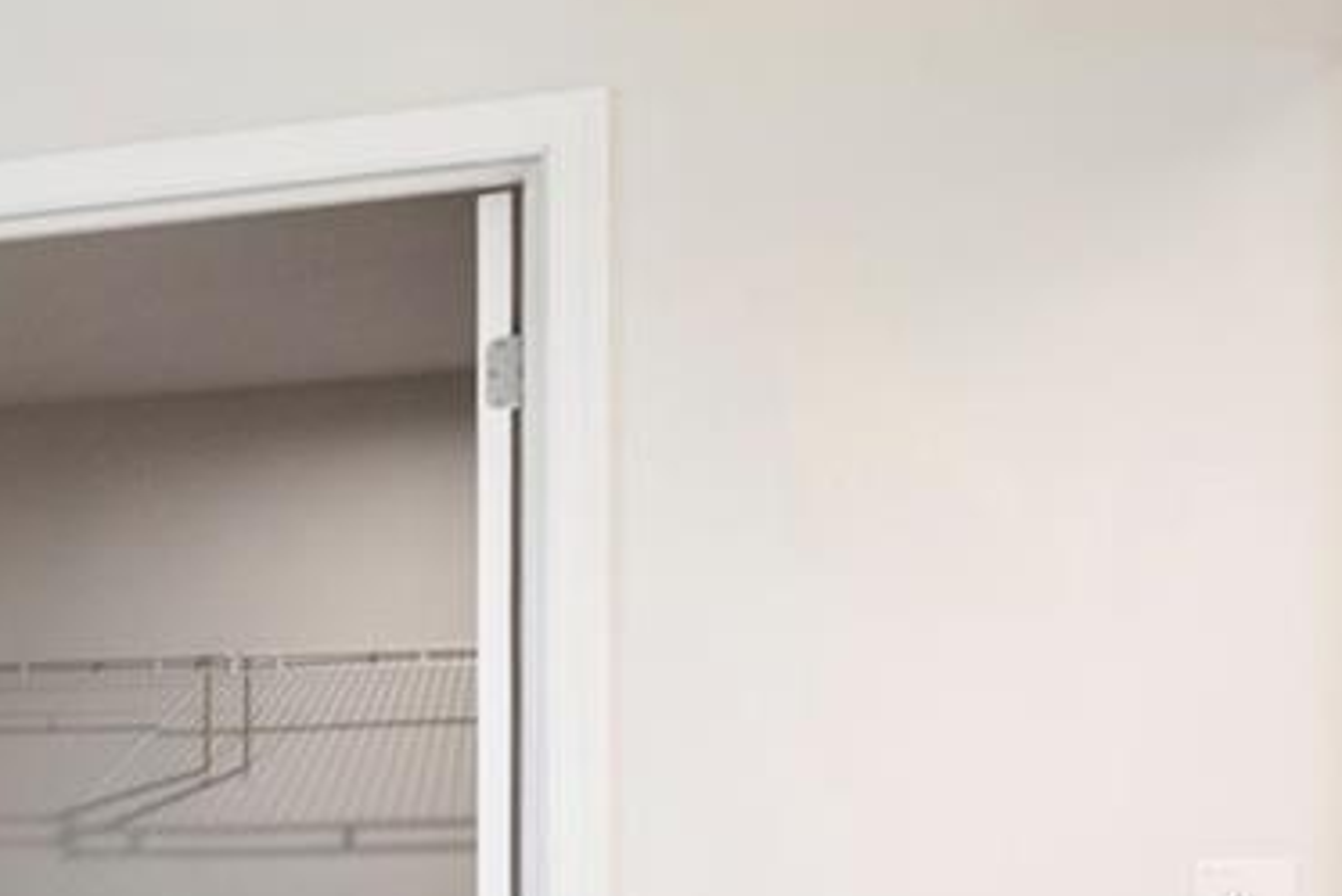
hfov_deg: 23.4
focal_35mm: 60
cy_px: 912
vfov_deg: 21.8
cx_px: -874
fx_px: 2237
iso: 250
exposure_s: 1/100
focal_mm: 14
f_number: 6.3
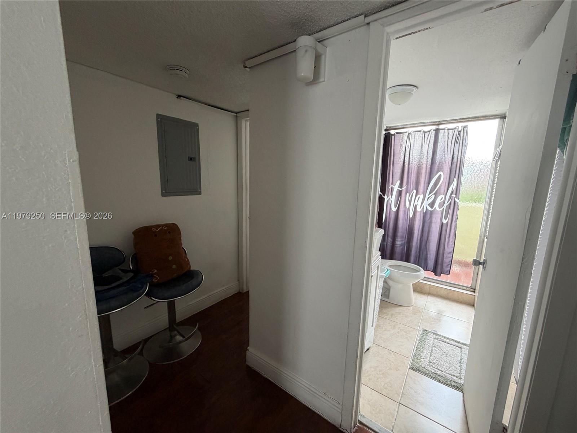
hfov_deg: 102.1
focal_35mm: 14
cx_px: 288
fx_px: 233
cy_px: 216
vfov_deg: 85.7
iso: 200
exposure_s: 1/121
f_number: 2.2
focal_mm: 2.22
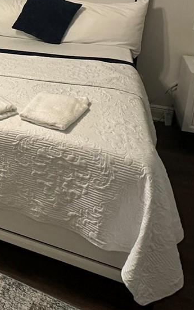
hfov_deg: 23.3
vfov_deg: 42.5
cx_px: -105
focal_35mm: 43
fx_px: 364
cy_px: 32
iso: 250
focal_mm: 2.22
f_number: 2.2
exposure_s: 1/60
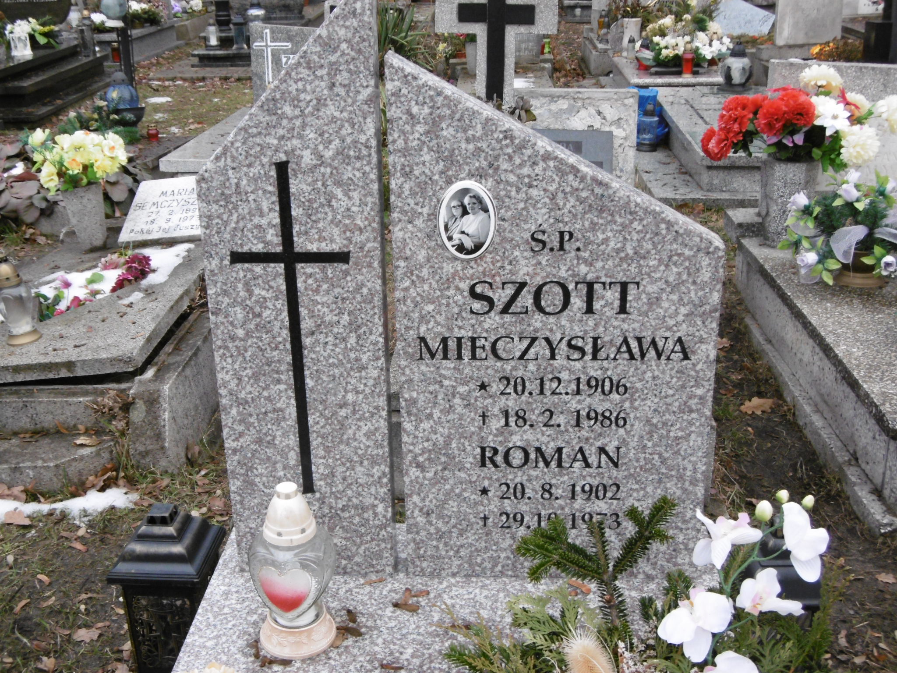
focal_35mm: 43
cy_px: 336
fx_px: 1114
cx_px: 448
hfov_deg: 43.9
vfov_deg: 33.6
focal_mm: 7.7
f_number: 3.8
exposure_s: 1/60
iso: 250
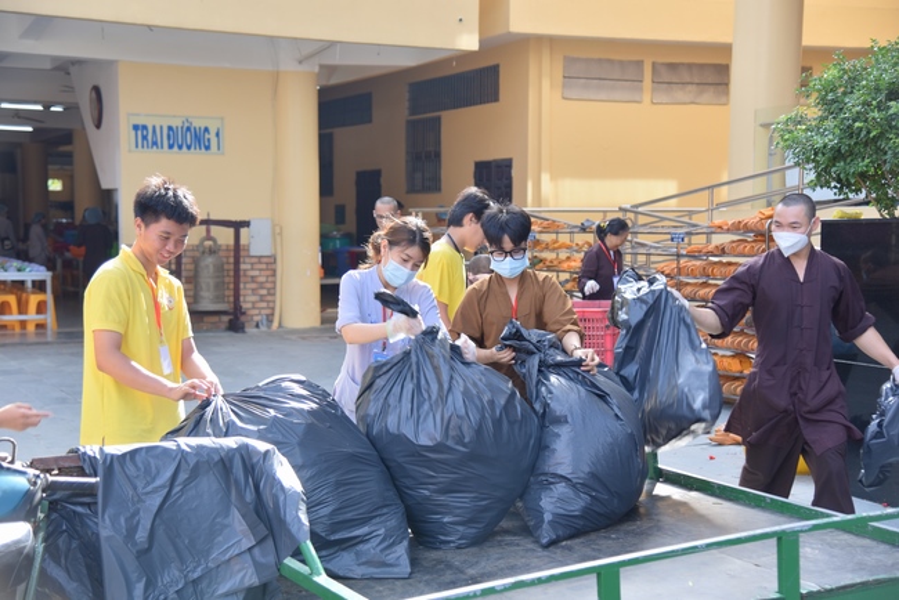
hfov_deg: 36.2
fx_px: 1374
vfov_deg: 24.6
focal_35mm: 55
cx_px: 450
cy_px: 300
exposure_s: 1/125
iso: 125
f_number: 4
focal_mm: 55
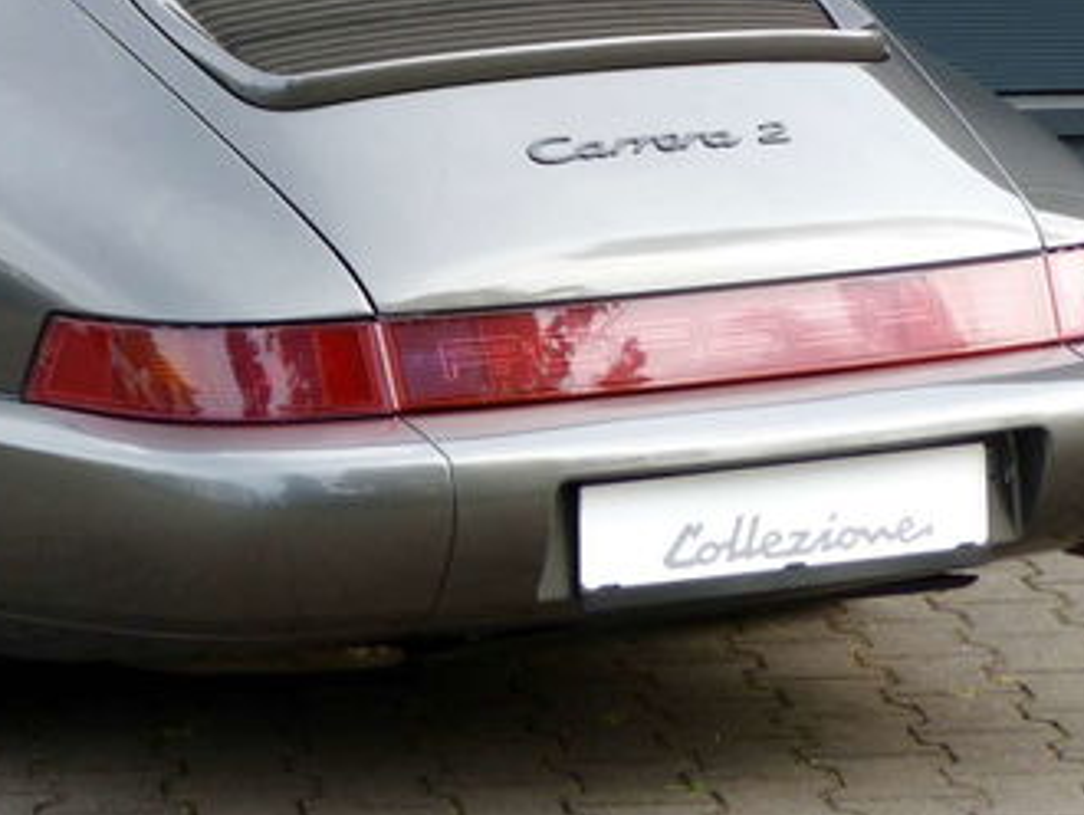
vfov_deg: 8.0
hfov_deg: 10.6
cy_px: 62
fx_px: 5829
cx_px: 59
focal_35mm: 186
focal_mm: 14.5
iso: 80
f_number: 4
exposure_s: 1/125
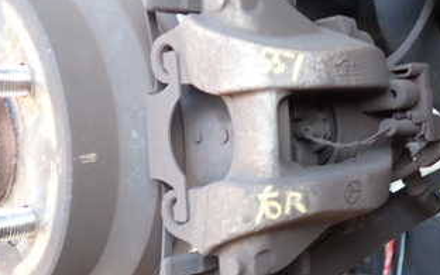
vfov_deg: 25.3
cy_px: 165
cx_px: 361
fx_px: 612
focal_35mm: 51
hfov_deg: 37.9
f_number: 2
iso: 160
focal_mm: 4.5
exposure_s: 1/60
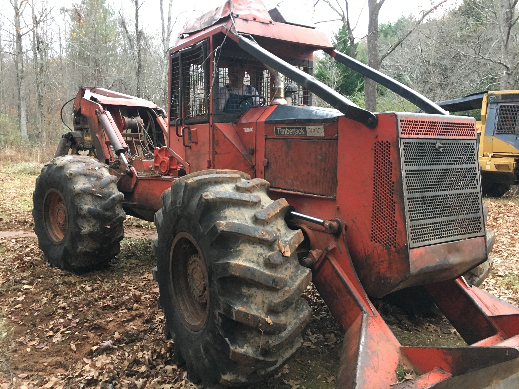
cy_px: 194
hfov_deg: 61.7
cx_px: 260
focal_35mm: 29
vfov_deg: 48.2
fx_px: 435
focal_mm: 4.15
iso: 160
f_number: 2.2
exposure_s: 1/30
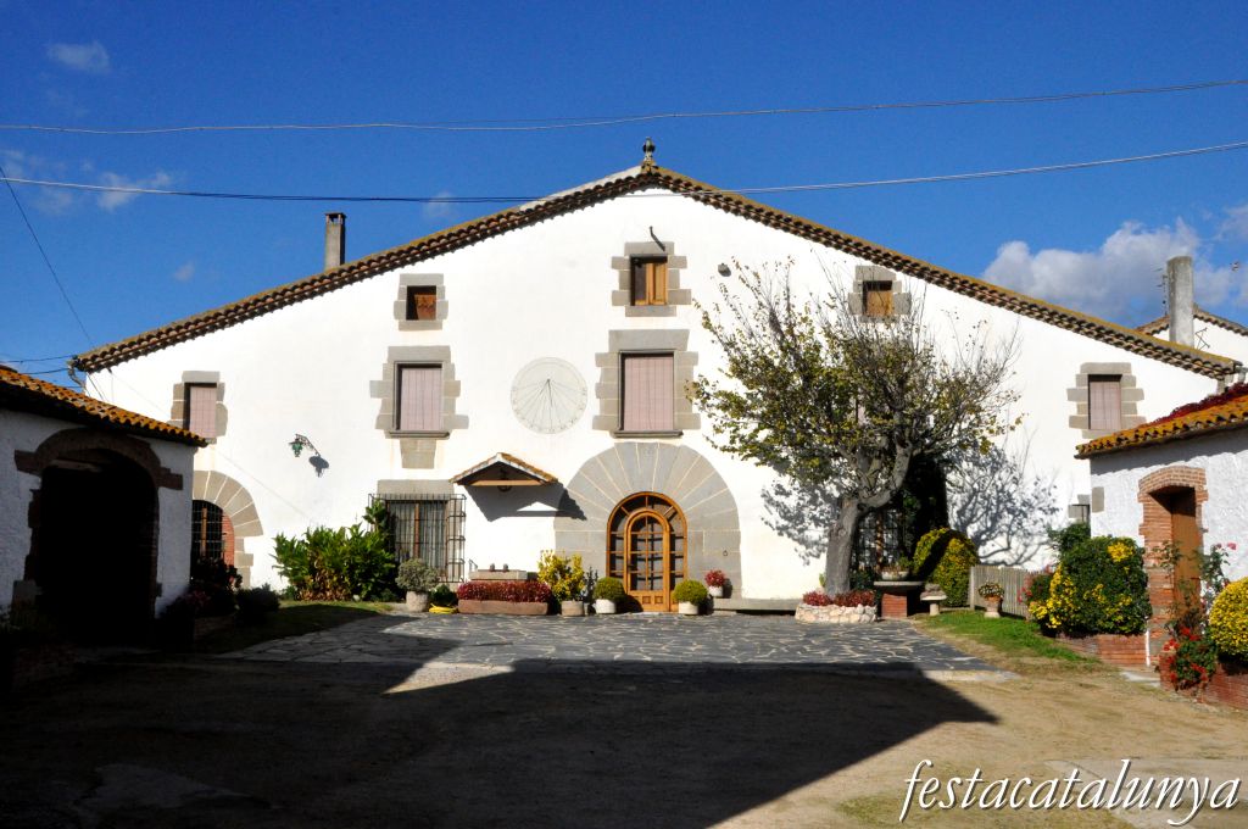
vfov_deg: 39.9
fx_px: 1143
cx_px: 624
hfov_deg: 57.3
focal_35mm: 33
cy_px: 414
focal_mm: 22
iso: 1600
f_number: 18
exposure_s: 1/1250
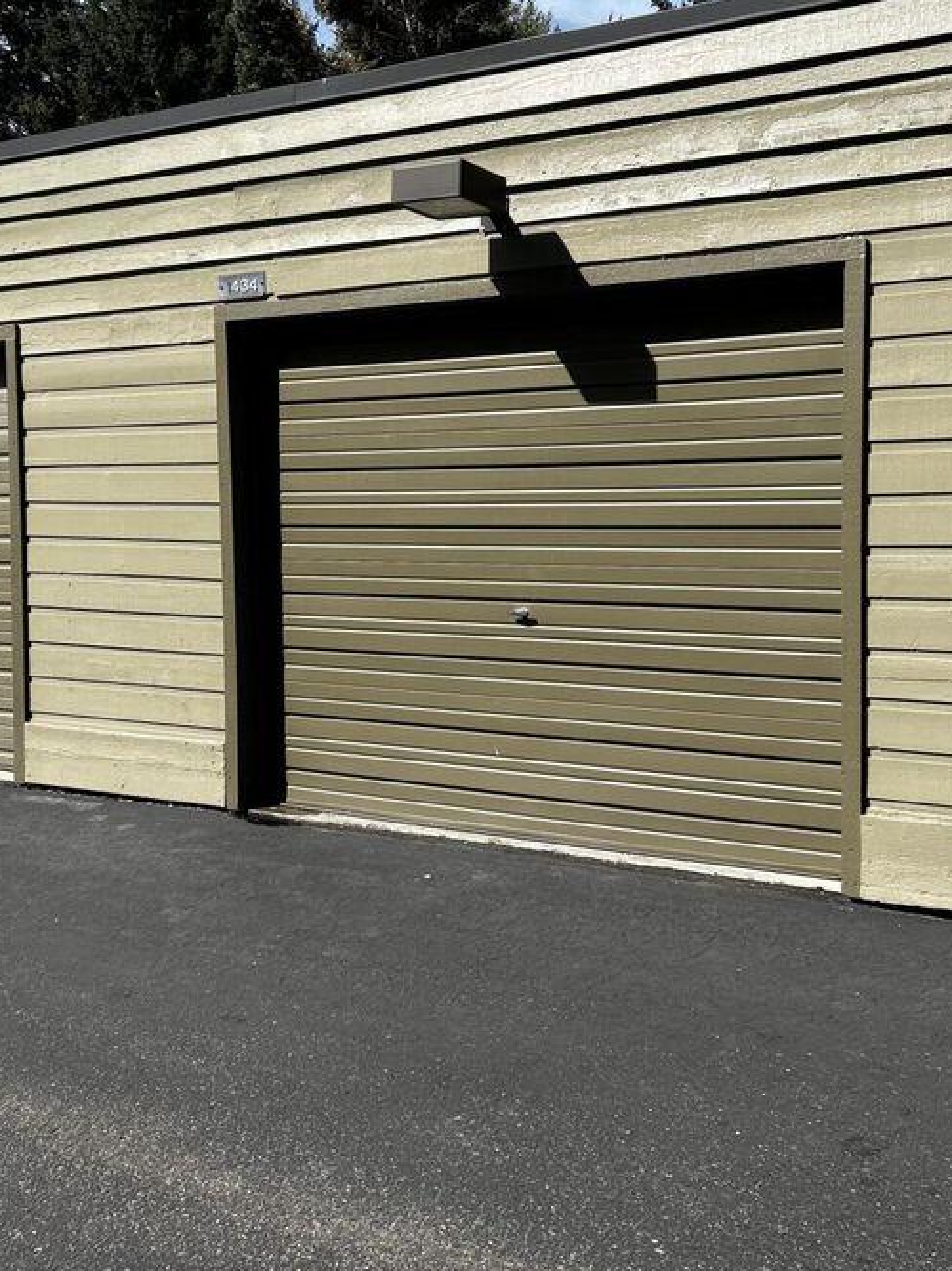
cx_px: 506
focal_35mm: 40
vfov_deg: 46.7
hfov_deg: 35.9
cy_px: 548
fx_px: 1468
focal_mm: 5.7
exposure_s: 1/3571
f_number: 1.5
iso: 50
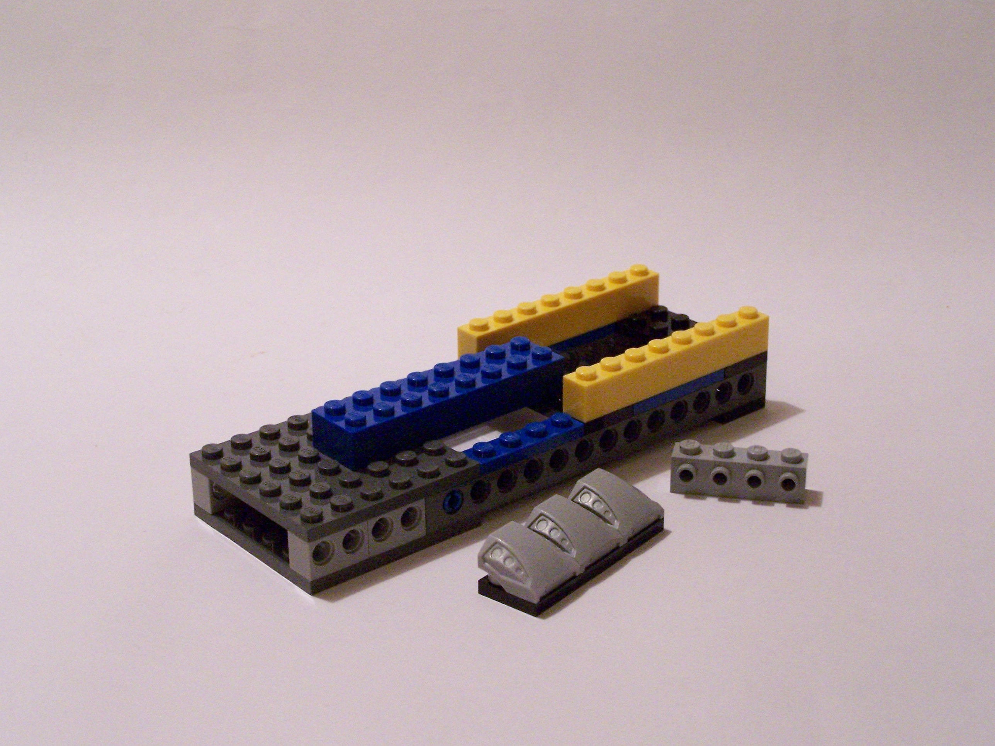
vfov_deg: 21.9
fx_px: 1926
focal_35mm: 67
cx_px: 498
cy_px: 373
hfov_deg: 29.0
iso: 400
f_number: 3.2
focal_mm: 11.1
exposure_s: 1/20
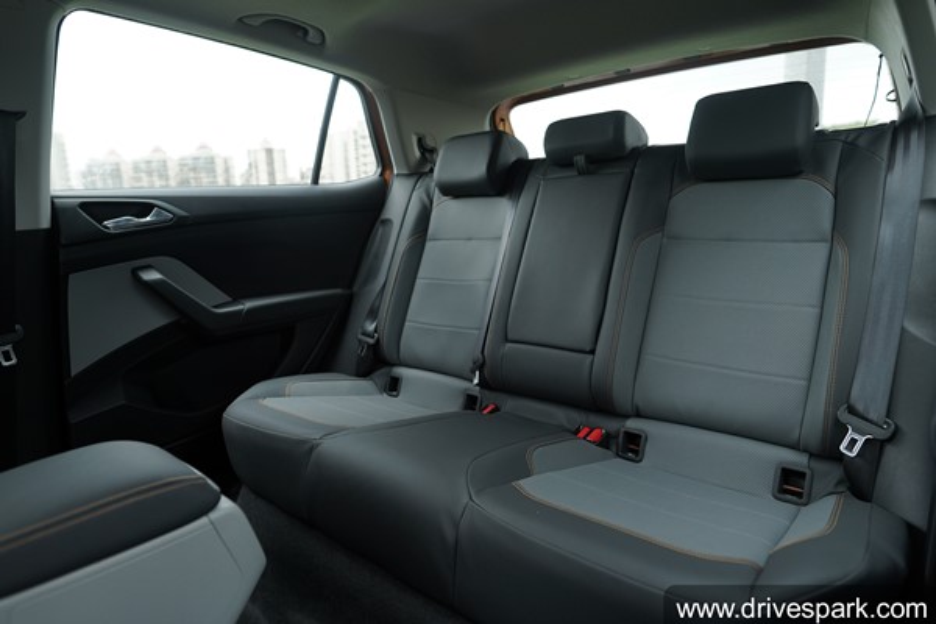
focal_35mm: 20
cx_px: 468
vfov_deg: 61.9
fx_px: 520
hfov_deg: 84.0
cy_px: 312
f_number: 3.2
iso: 400
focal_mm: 20
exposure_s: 1/1000
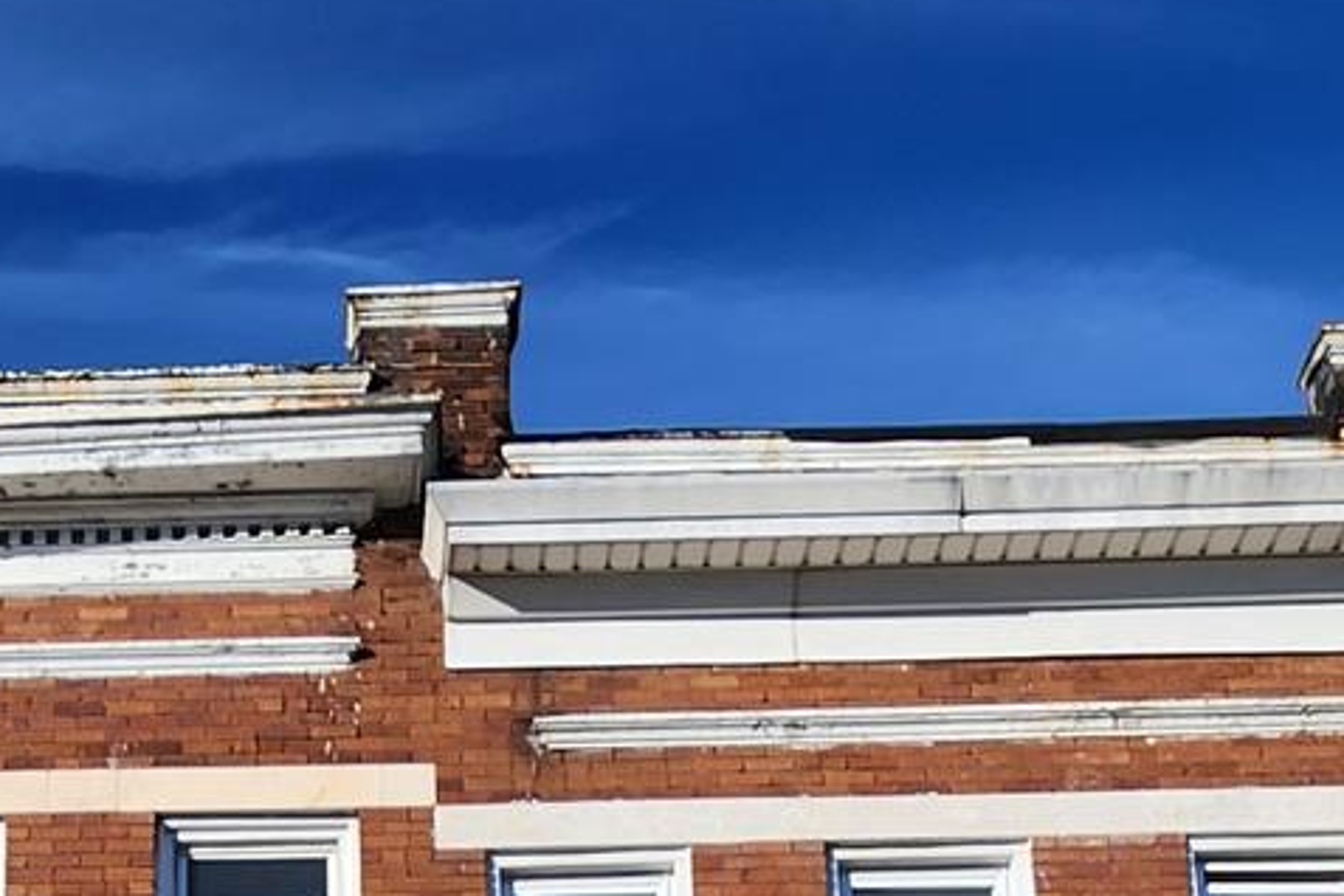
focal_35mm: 58
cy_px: 1806
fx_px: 2165
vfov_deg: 17.0
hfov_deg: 33.3
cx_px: 239
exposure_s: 1/2339
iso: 50
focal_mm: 2.2
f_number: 2.2
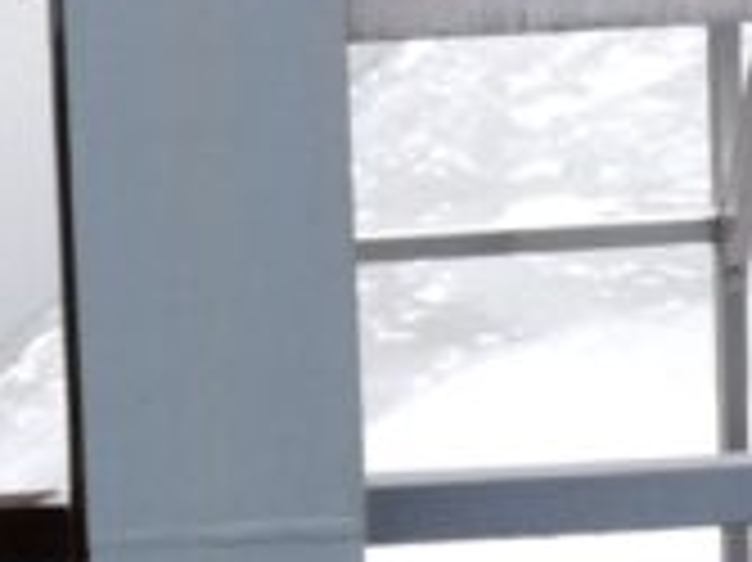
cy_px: 9
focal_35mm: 246
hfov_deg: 8.1
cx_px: 342
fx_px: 5340
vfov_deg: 6.0
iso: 100
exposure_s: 1/80
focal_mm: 7.2
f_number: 3
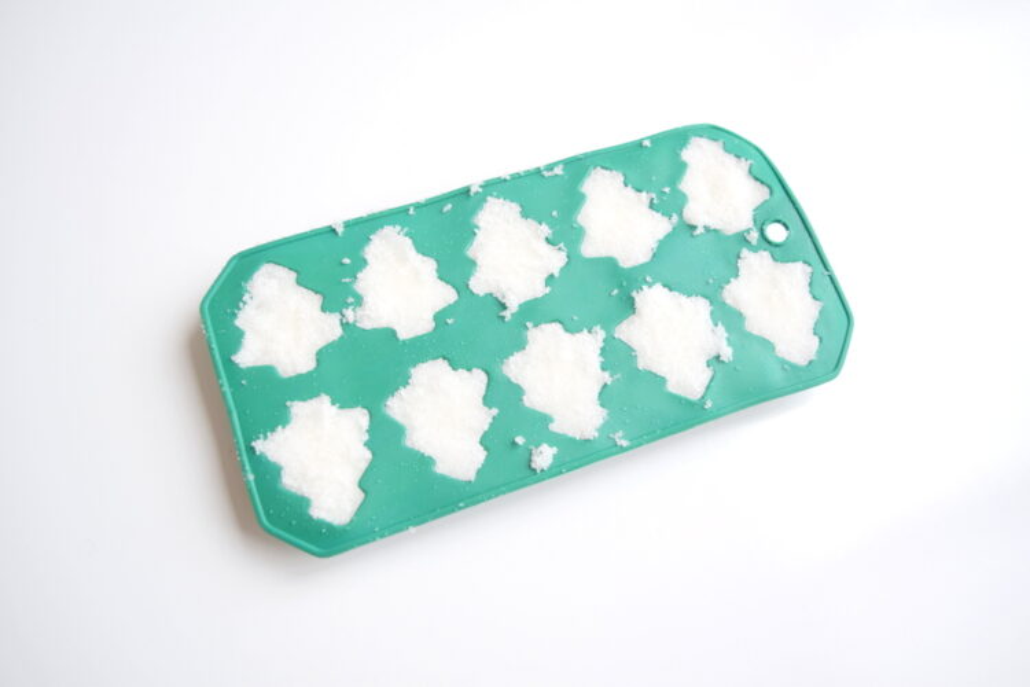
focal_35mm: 34
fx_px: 987
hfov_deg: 55.1
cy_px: 344
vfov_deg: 38.4
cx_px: 515
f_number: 3.8
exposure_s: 1/40
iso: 160
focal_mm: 23
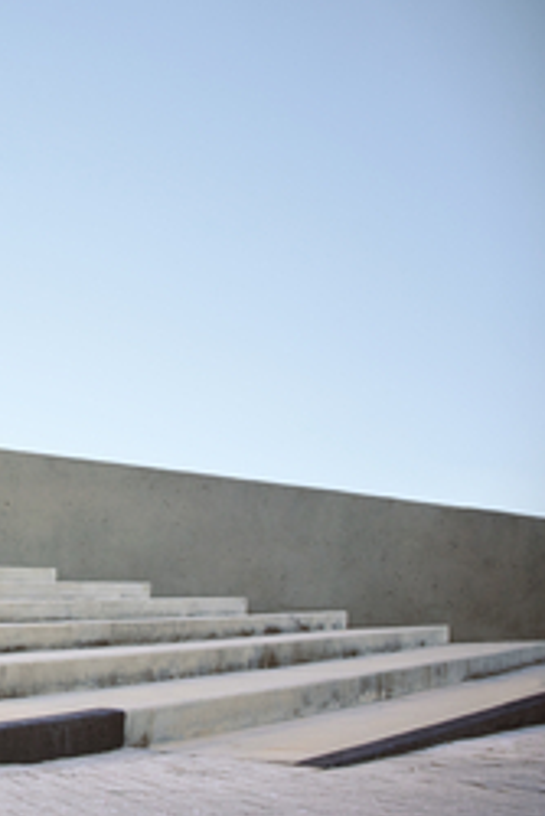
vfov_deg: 42.7
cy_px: 379
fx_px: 1043
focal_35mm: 46
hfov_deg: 24.5
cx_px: -212
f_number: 5.6
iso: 800
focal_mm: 24
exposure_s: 1/1250
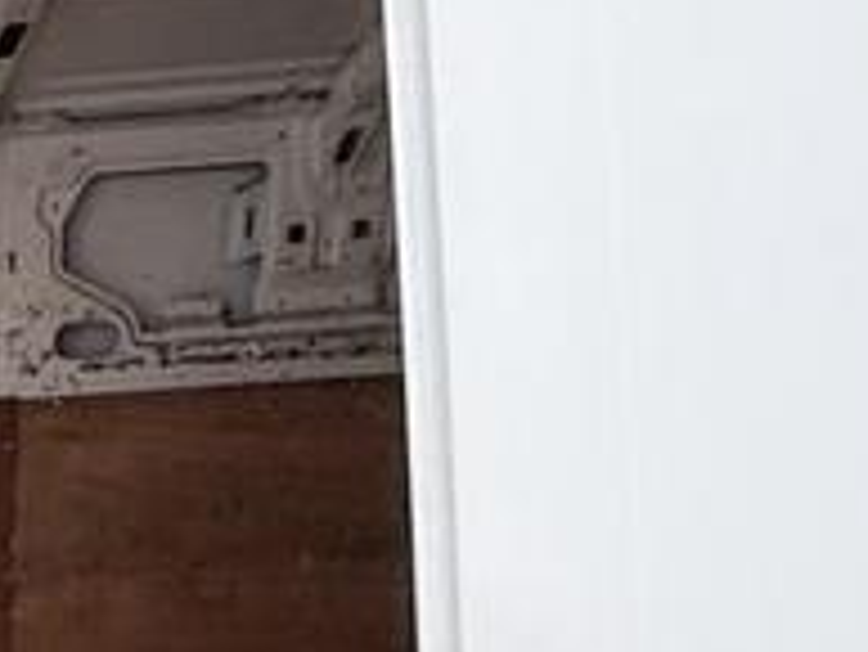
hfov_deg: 23.6
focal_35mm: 65
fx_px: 1631
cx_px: -441
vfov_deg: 19.2
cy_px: 1030
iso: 320
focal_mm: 2.22
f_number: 2.2
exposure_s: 1/60
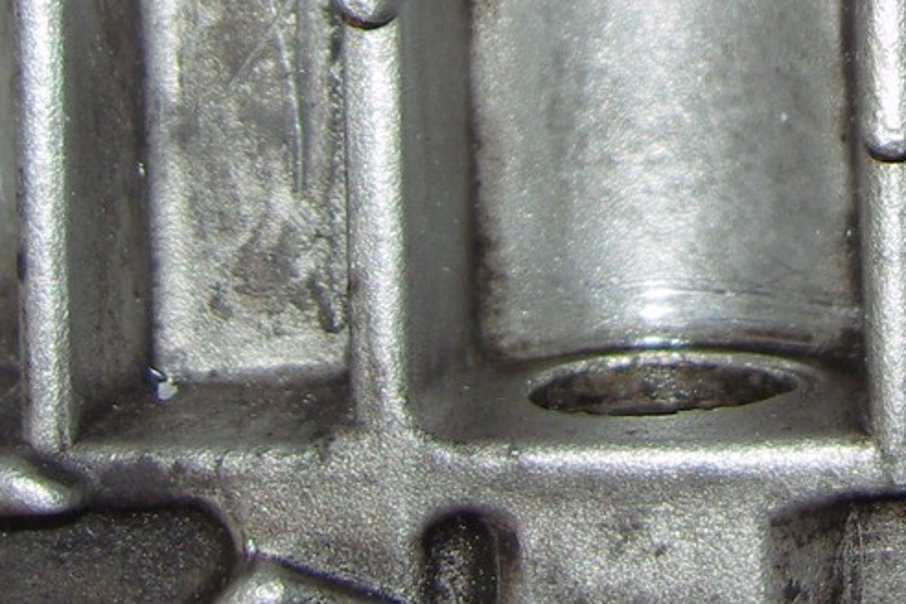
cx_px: 1015
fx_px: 2894
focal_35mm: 115
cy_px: -376
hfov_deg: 17.2
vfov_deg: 11.3
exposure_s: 1/40
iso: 100
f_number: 2.8
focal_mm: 7.3
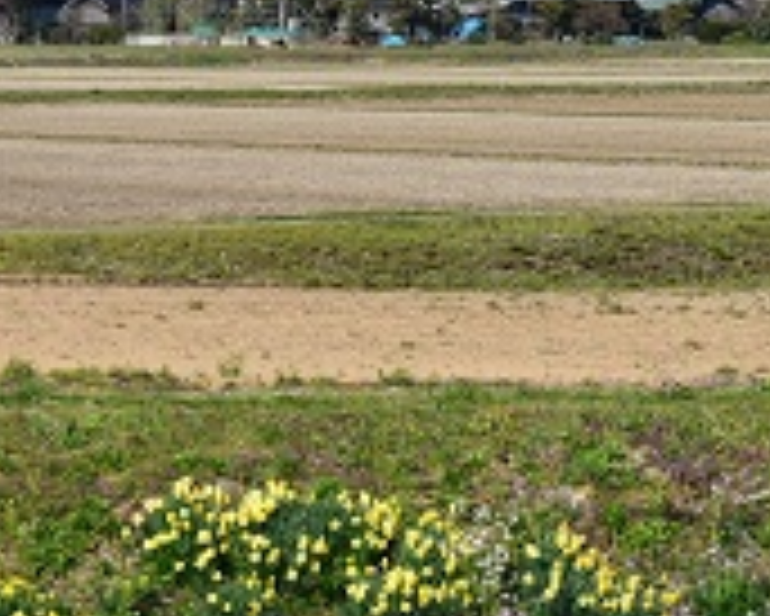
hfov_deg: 10.3
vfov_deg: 8.4
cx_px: -54
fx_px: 4218
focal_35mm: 185
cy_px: 180
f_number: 11
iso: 360
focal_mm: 50
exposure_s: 1/500
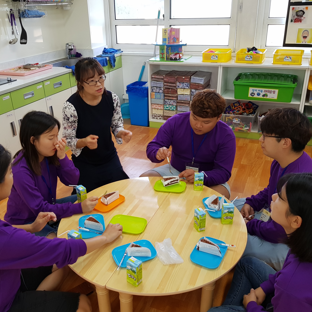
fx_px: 316
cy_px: 155
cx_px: 148
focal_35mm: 31
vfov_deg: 52.5
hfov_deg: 52.5
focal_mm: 4.2
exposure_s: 1/120
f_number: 1.7
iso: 125
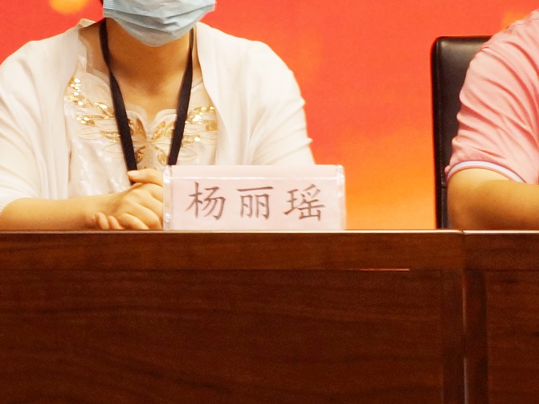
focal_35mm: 258
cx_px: -254
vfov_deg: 5.7
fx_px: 4017
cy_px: -279
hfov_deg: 7.6
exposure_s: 1/80
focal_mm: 40
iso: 320
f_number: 4
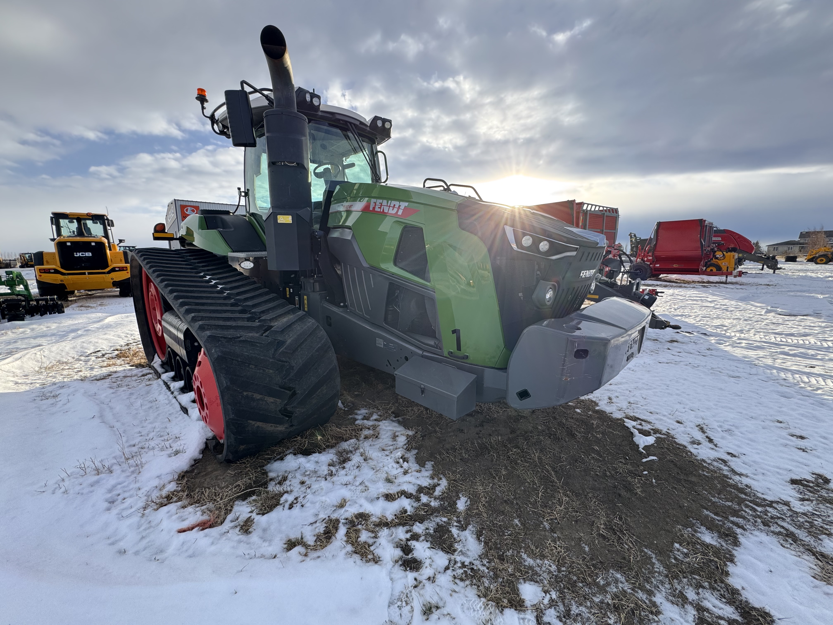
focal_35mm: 14
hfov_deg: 102.1
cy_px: 312
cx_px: 416
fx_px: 337
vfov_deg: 85.7
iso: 40
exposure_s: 1/467
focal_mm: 2.22
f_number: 2.2
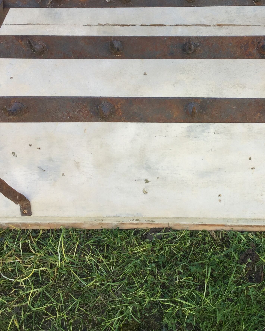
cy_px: 105
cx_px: 179
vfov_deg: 33.2
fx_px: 549
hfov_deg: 27.0
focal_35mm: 56
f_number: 2.4
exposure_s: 1/233
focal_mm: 3.3
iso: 25
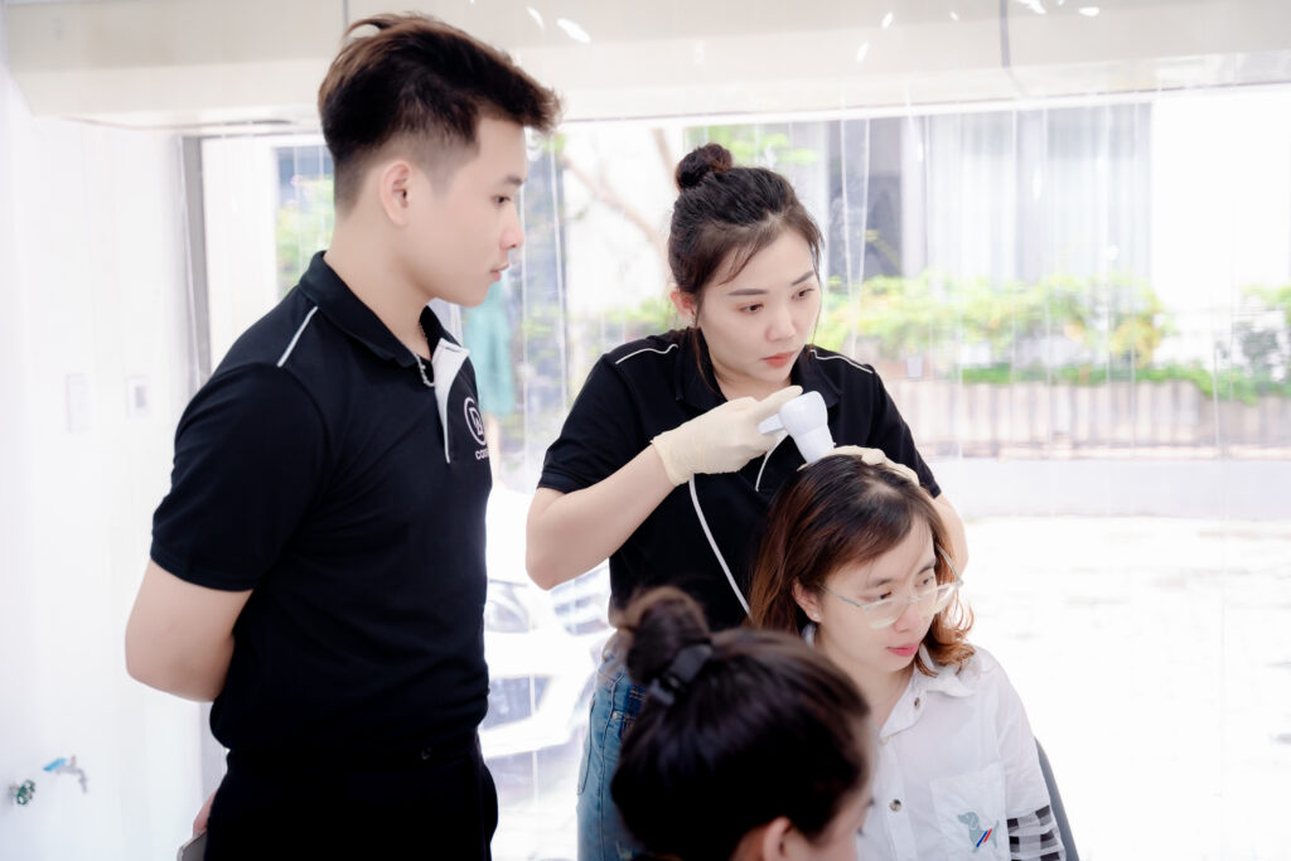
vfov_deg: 27.7
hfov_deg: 40.6
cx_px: 646
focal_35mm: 49
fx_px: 1747
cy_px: 430
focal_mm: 48.7
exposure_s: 1/160
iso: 400
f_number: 3.2
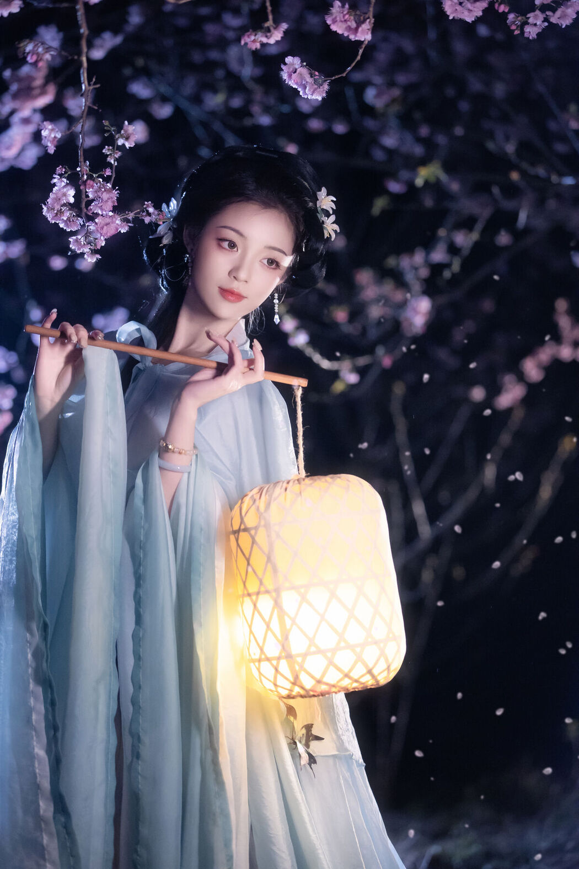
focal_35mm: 90
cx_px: 290
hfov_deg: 15.2
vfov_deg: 22.6
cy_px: 434
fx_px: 2171
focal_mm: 90
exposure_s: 1/200
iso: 5000
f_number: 2.8
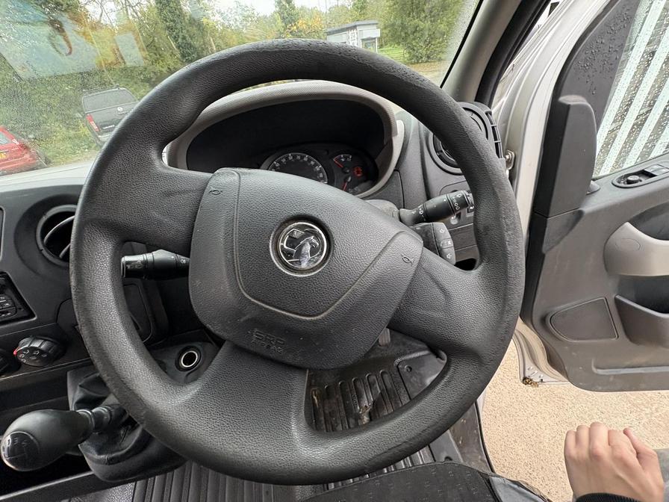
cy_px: 251
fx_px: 271
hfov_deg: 102.1
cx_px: 334
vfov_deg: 85.7
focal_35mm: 14
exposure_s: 1/100
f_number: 2.2
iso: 125
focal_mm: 2.22
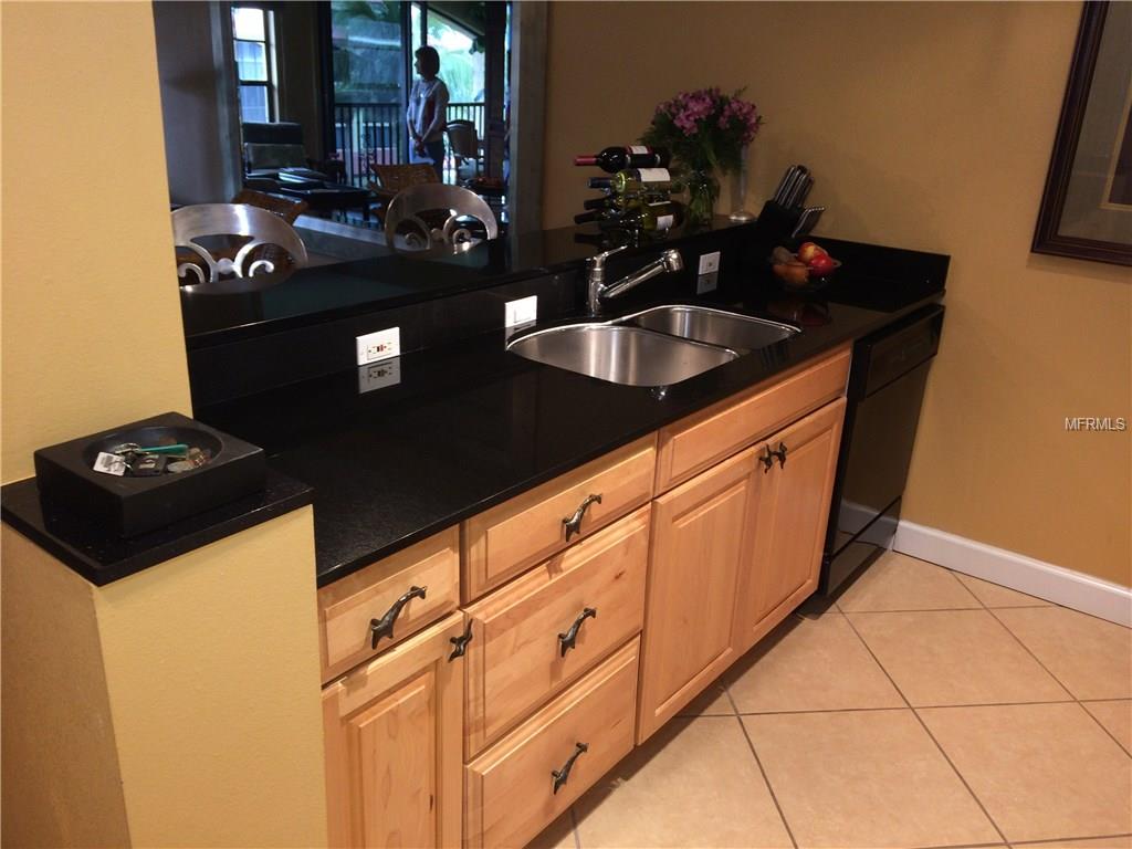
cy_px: 424
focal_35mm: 29
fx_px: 948
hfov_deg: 61.7
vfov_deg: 48.2
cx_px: 566
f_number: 2.2
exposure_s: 1/30
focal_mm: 4.15
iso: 50
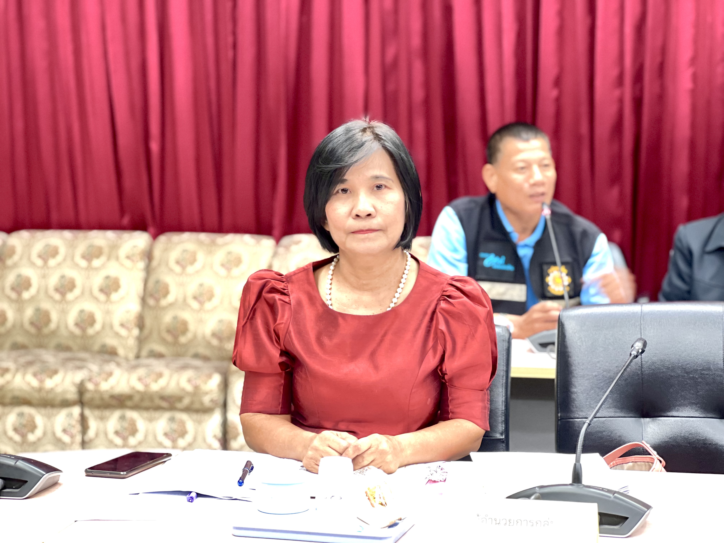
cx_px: 362
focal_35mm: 77
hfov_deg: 25.3
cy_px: 272
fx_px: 1610
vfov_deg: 19.1
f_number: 2.8
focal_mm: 9
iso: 400
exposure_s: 1/14
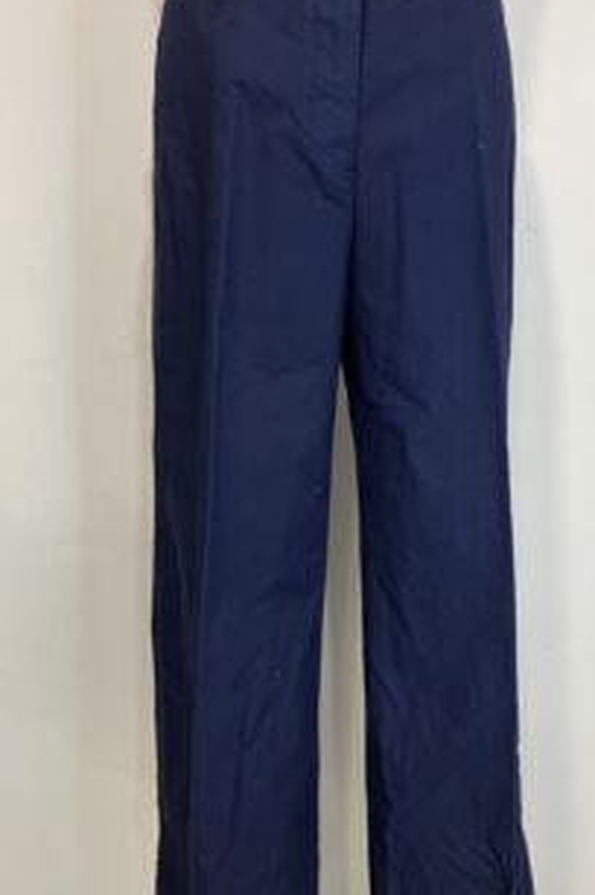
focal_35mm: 38
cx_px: 344
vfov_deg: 50.7
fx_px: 944
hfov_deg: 34.9
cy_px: 475
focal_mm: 3.99
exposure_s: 1/50
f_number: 1.8
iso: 125
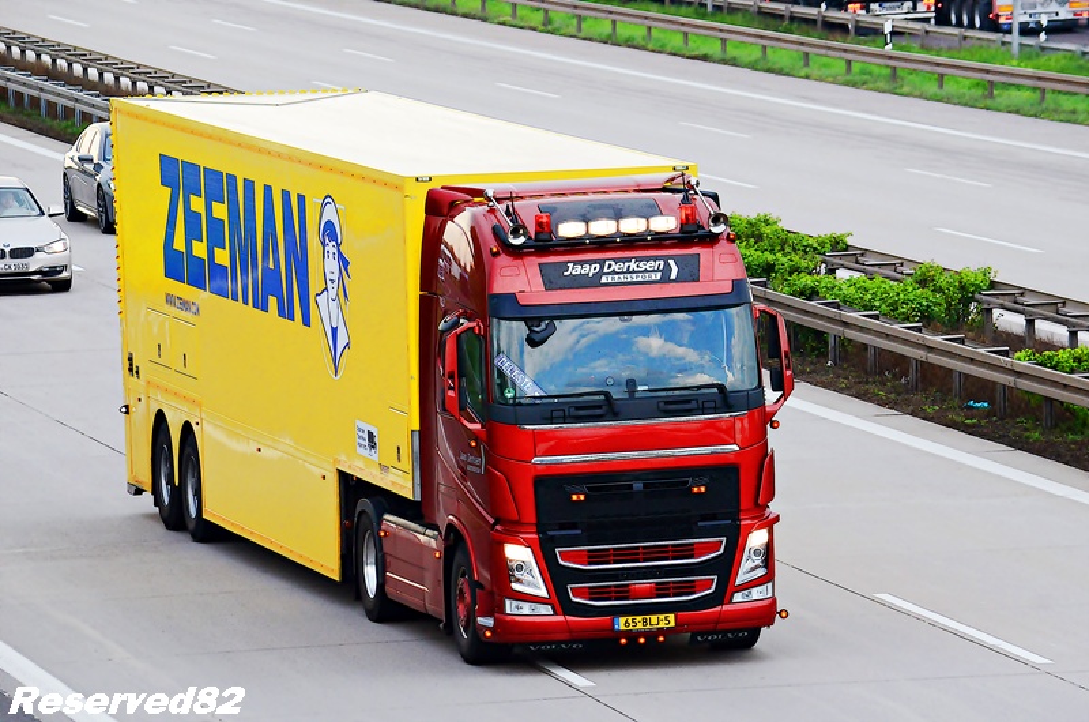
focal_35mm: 300
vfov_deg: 4.6
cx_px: 544
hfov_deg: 6.9
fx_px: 9057
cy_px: 361
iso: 1250
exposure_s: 1/800
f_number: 7.1
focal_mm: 200
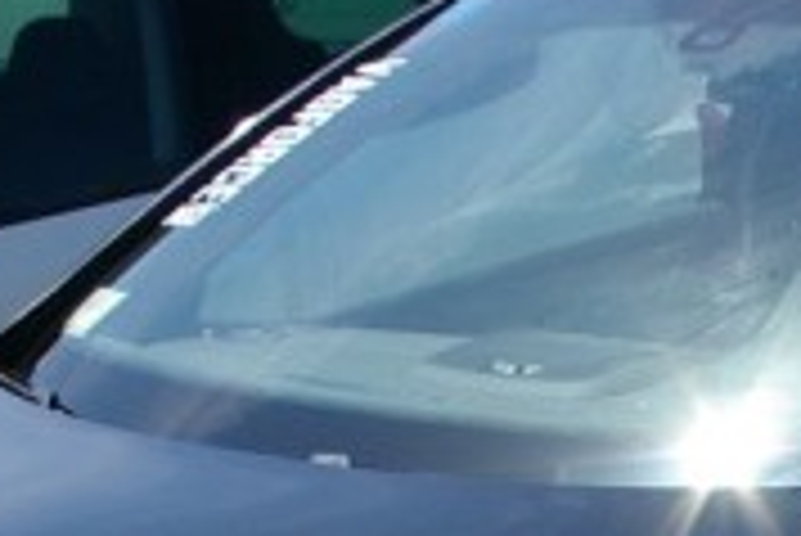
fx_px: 3145
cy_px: 809
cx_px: 724
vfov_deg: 9.5
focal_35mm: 141
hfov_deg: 14.4
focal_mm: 21
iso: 200
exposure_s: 1/250
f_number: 8
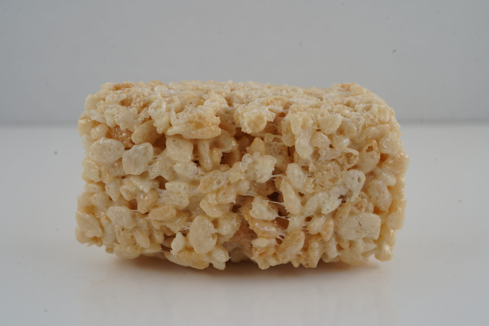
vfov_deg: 19.5
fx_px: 951
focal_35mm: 70
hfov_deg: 28.8
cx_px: 244
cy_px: 163
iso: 100
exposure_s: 1/40
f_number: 10
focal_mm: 70
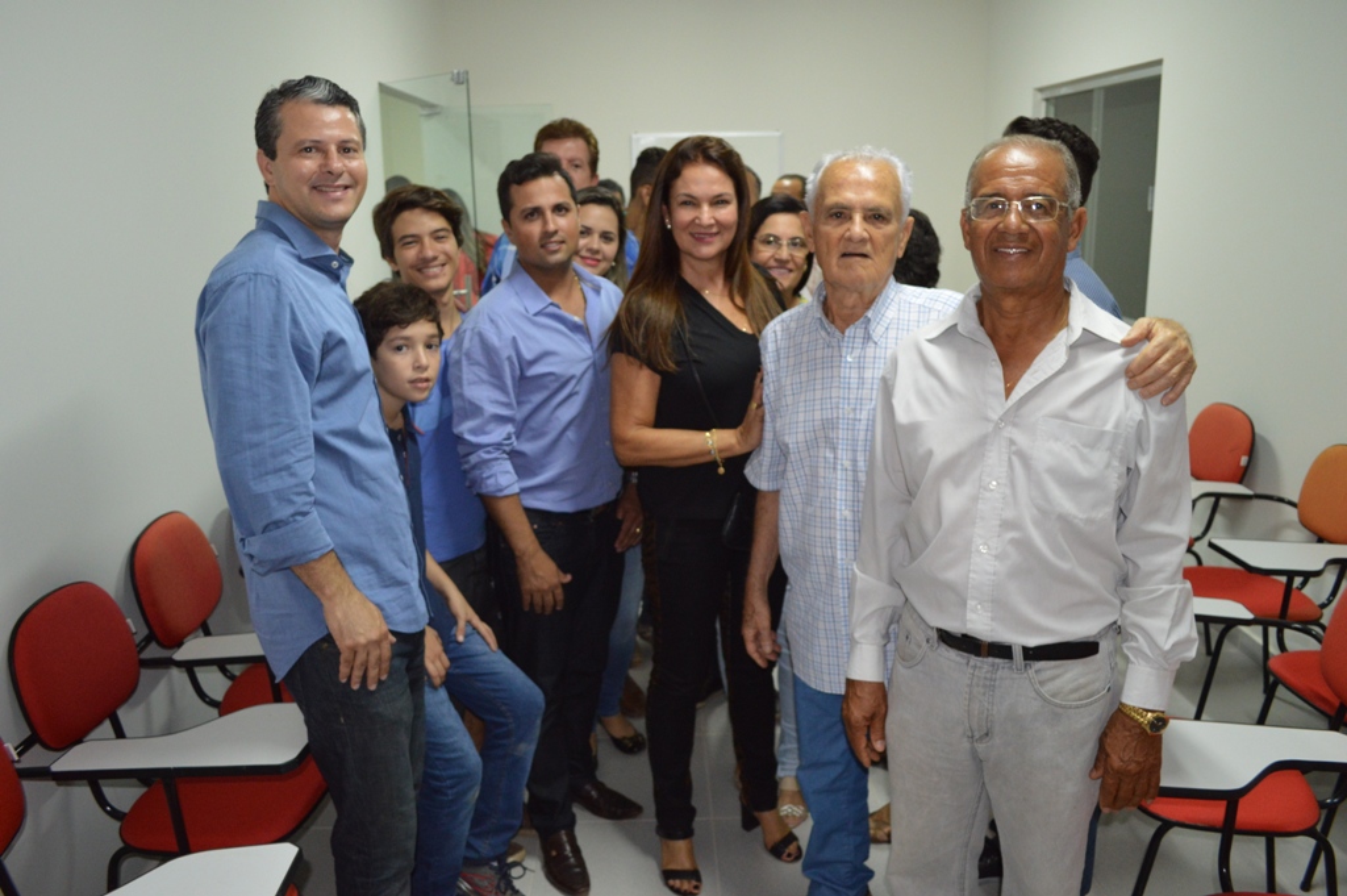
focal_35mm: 27
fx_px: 1009
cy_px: 448
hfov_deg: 67.4
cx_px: 674
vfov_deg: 47.9
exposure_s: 1/60
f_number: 3.5
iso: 1250
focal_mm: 18
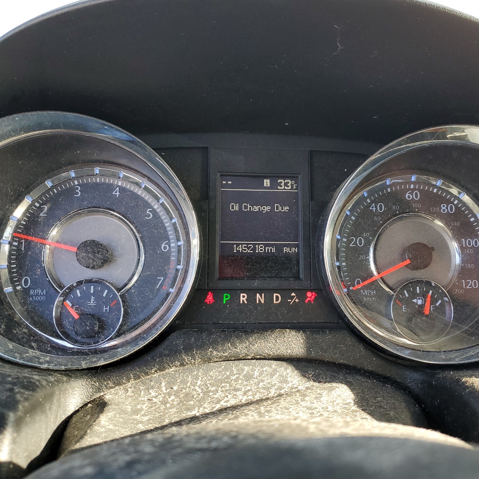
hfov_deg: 52.4
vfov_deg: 52.5
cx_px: 267
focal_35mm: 31
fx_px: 485
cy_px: 237
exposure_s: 1/164
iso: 50
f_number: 1.5
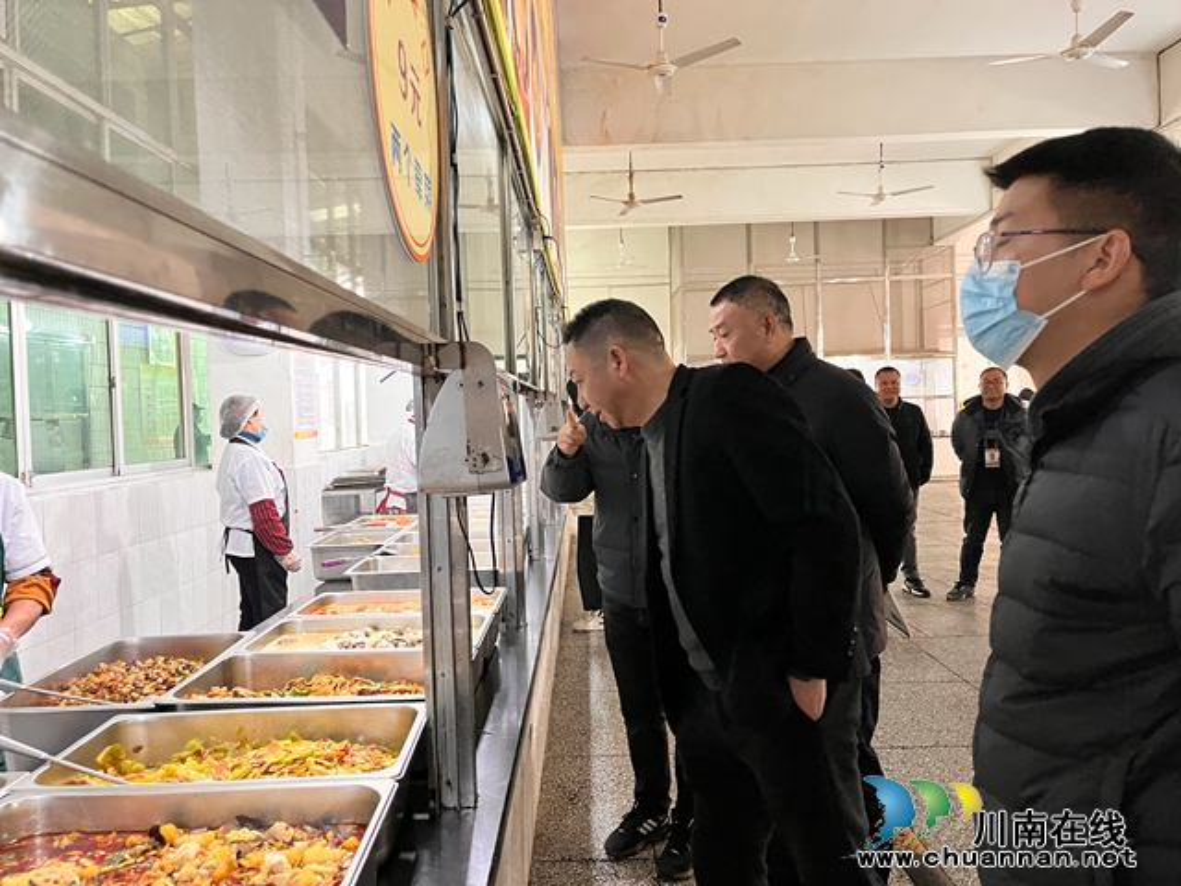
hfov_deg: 67.3
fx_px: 887
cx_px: 590
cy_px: 443
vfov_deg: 53.1
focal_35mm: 26
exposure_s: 1/60
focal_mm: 5.1
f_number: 1.6
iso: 500
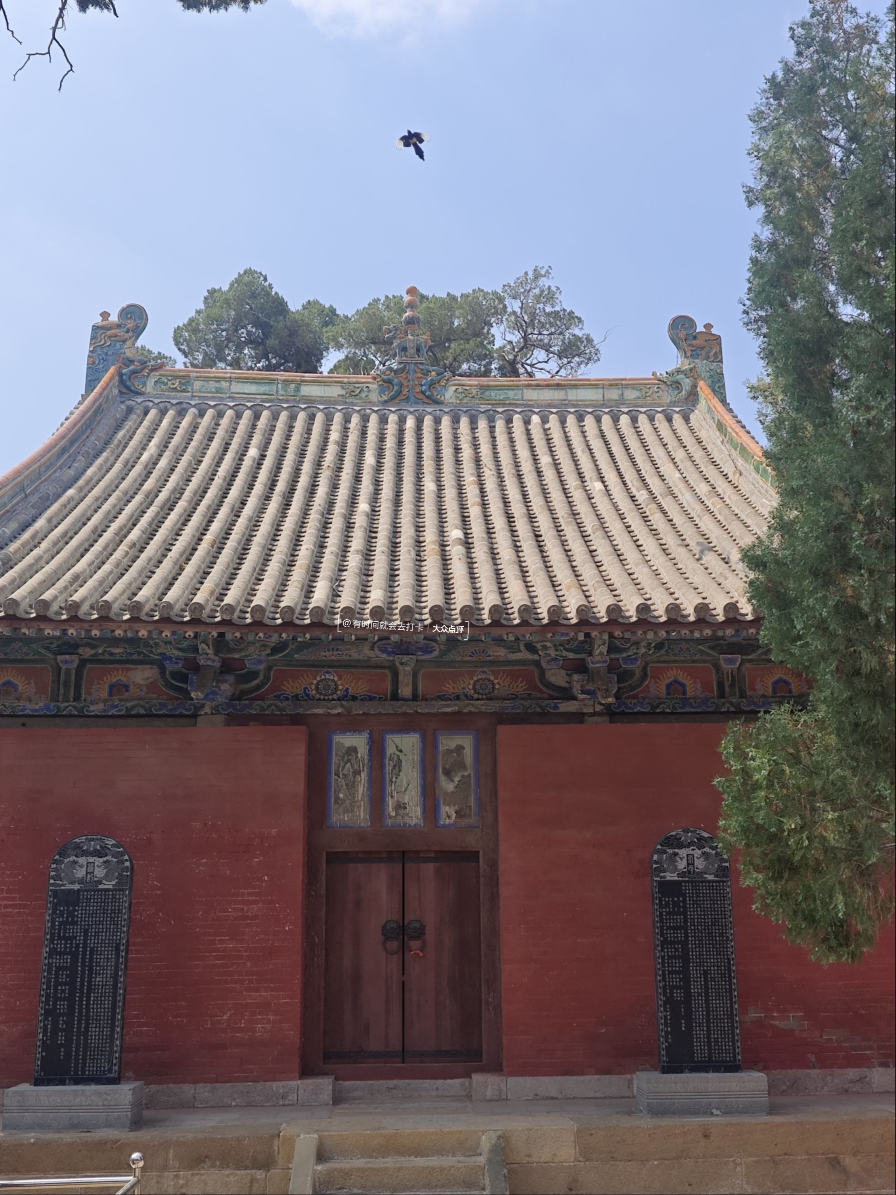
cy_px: 598
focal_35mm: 37
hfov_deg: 38.7
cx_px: 448
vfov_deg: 50.1
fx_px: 1277
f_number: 1.6
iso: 50
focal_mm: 6.55
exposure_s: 1/3333
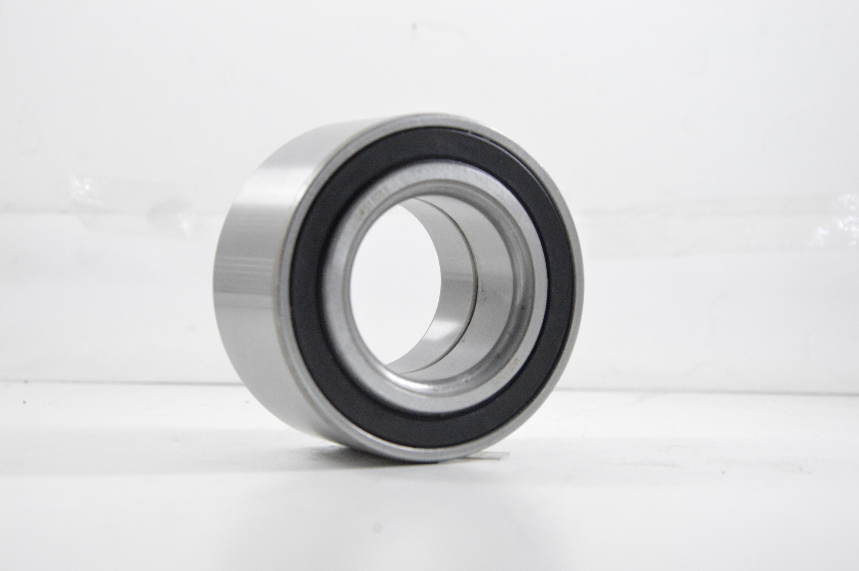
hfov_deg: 26.0
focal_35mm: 78
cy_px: 286
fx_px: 1859
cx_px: 430
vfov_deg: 17.5
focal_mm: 52
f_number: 7.1
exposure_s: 1/100
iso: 3200
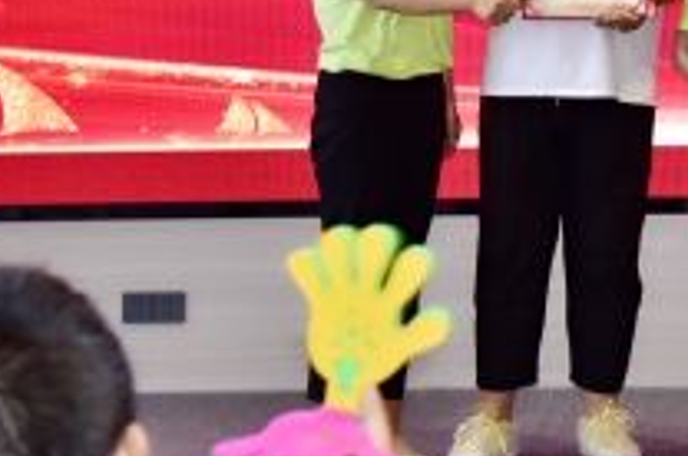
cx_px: 731
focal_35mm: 133
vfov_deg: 10.1
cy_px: -155
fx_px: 2538
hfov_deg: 15.1
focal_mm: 46
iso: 1000
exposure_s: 1/125
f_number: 5
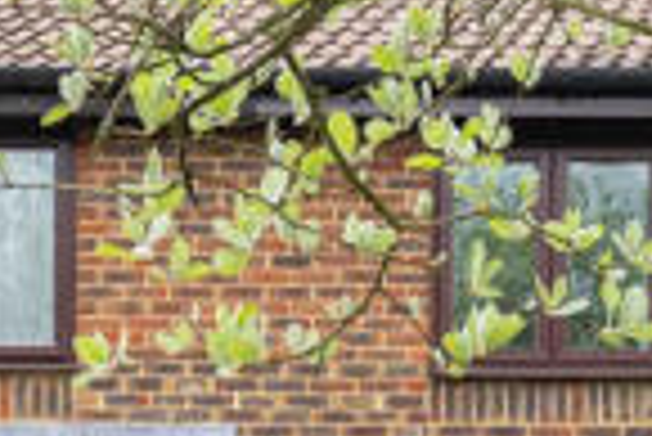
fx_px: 1926
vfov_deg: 11.8
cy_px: 811
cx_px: -126
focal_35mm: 106
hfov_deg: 18.3
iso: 1250
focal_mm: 23.5
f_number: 7.1
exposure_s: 1/400
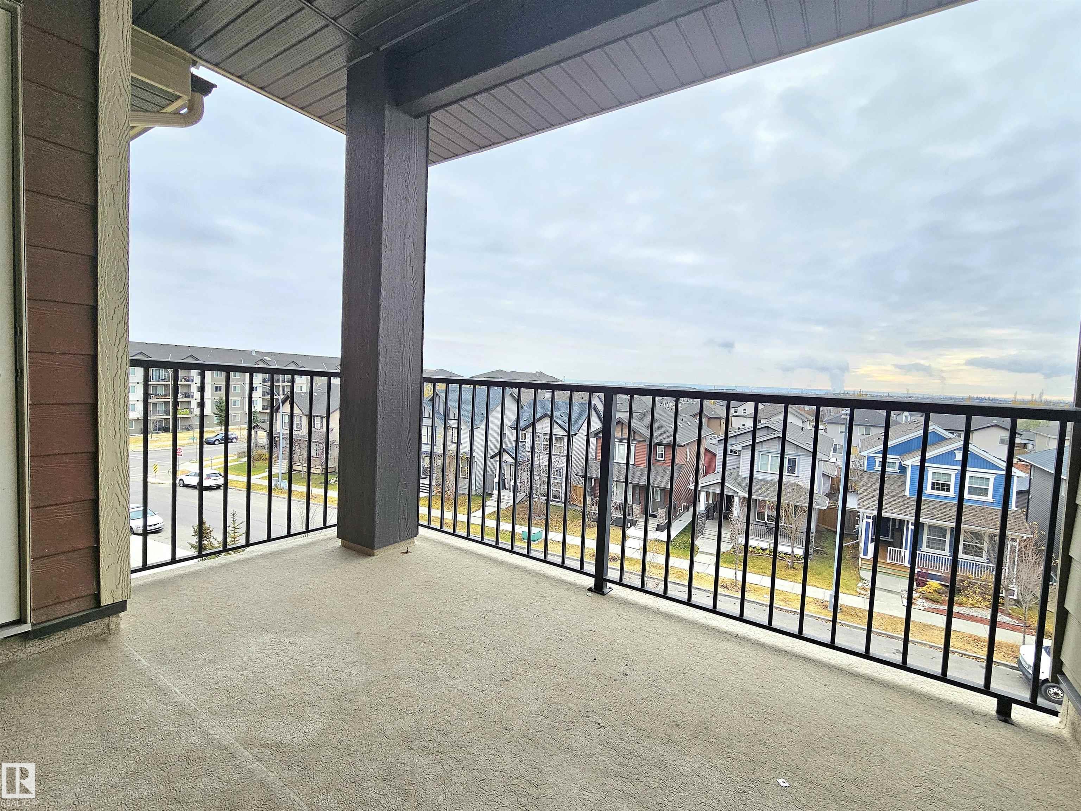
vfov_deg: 89.9
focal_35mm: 13
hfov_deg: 106.2
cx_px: 540
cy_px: 406
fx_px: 406
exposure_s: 1/303
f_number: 2.2
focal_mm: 2.2
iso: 64
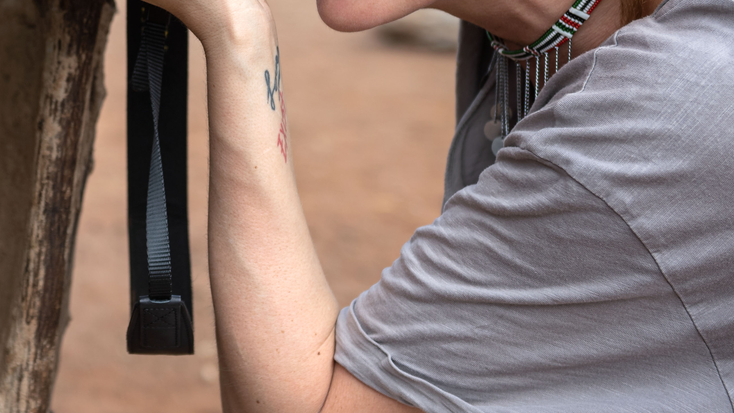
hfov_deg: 17.9
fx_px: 2277
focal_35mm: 117
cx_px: 15
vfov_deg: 10.3
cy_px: 44
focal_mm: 48
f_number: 3.2
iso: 100
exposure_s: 1/500
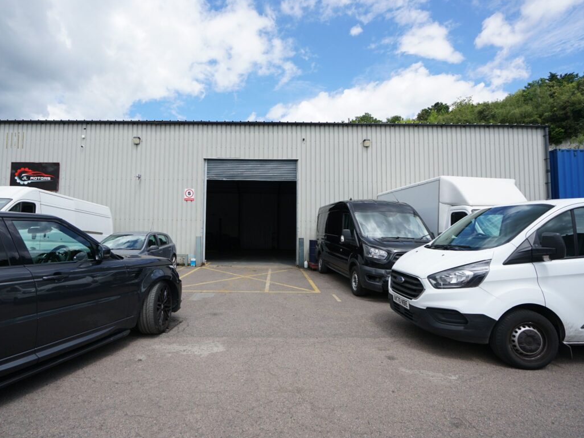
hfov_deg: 87.5
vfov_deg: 71.6
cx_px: 264
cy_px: 217
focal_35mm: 18
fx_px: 304
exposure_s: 1/2000
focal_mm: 16
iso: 400
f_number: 4.5
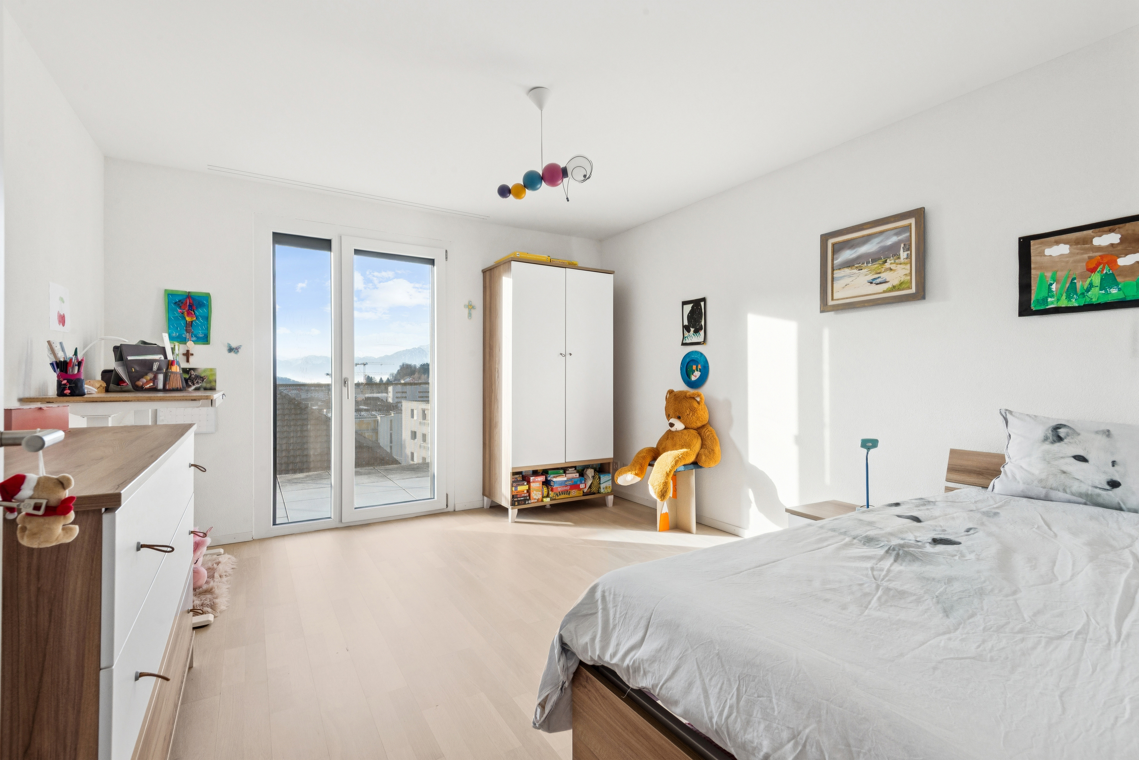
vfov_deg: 73.8
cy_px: 380
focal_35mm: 16
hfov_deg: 96.7
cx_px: 570
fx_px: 506
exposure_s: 1/15
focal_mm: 16
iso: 400
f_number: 11
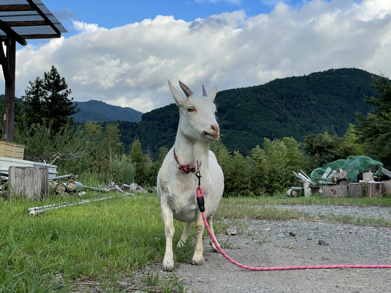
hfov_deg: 36.8
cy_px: 146
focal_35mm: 52
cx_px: 196
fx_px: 587
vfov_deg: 28.0
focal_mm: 6
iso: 25
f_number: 2
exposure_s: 1/761
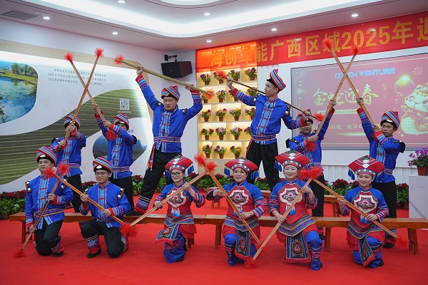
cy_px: 142
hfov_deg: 54.4
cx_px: 214
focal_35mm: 35
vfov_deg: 37.9
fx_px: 416
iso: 1600
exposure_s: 1/250
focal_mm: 35
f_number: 3.2
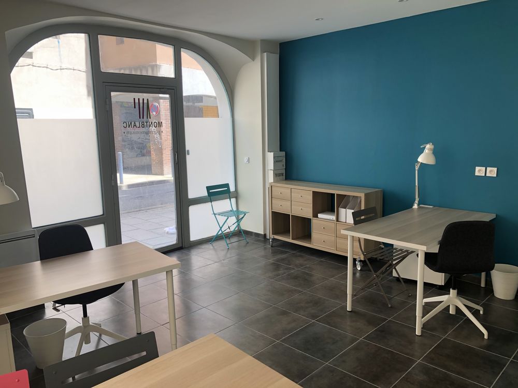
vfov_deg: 49.7
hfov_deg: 63.4
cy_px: 194
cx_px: 259
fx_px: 419
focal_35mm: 28
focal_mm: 3.99
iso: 25
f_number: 1.8
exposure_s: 1/120
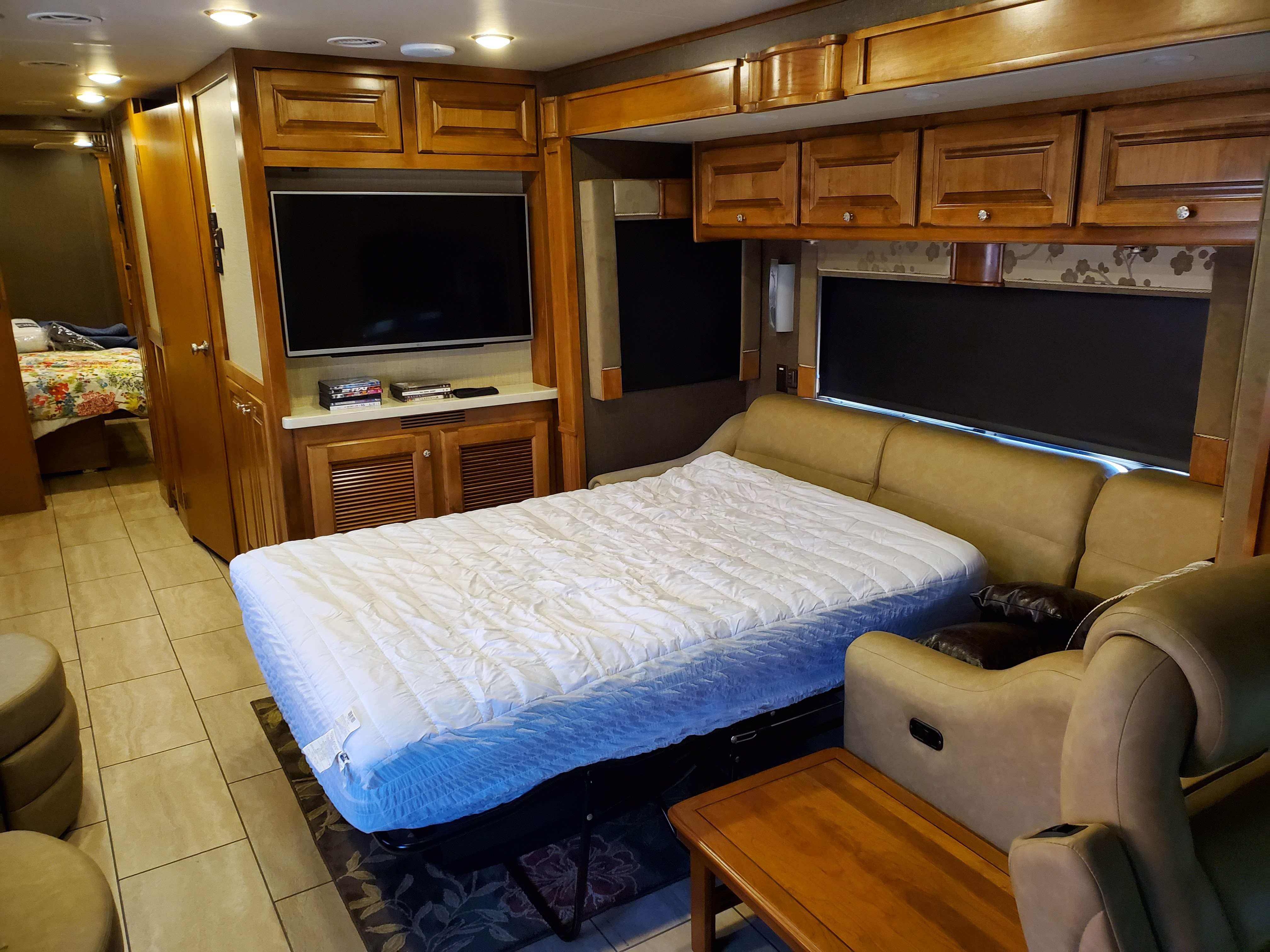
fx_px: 954
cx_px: 635
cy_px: 476
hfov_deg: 67.3
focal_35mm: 26
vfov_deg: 53.1
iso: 200
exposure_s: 1/39
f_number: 2.4
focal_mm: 4.3
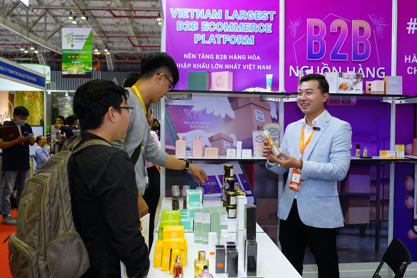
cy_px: 139
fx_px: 359
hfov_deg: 60.3
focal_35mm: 31
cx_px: 208
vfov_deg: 42.3
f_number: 4
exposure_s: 1/100
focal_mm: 21
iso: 2500
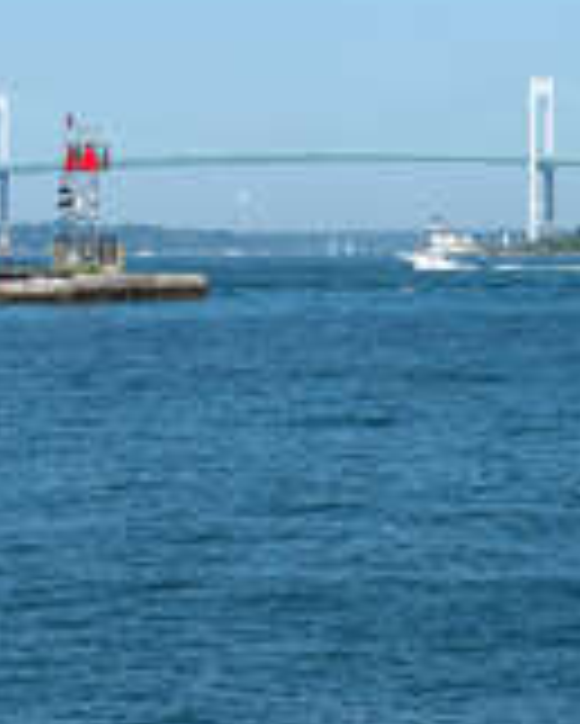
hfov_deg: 8.1
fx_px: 4009
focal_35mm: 187
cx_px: 845
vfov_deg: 10.3
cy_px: 198
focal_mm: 40
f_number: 8
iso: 100
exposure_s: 1/400
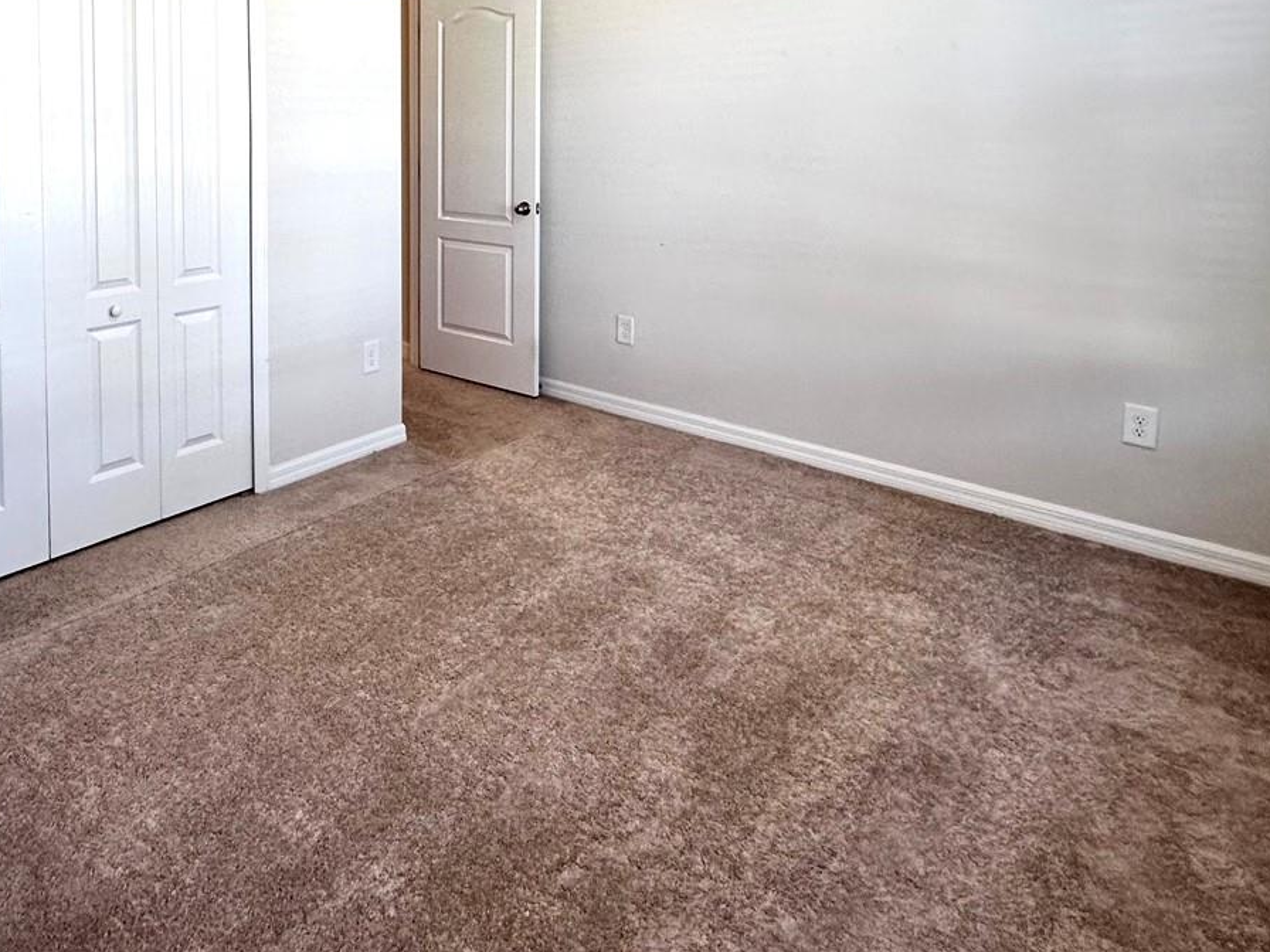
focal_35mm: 25
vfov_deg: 50.6
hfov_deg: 67.7
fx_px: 917
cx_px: 438
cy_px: 153
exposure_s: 1/120
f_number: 2.2
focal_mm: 2.22
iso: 200
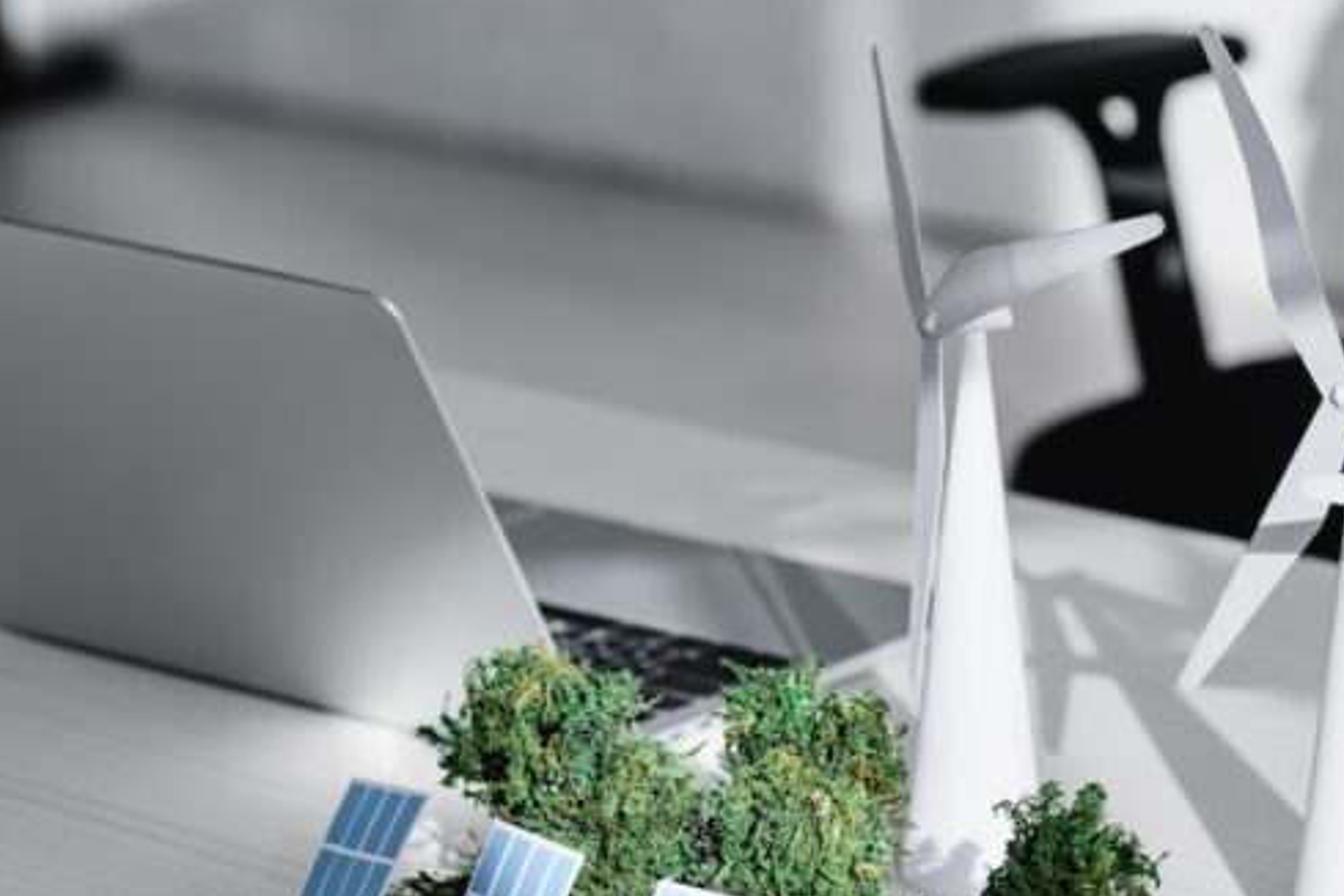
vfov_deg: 7.8
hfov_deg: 11.6
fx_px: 6570
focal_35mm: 176
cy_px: 558
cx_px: 1031
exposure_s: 1/320
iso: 125
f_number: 5.6
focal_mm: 112
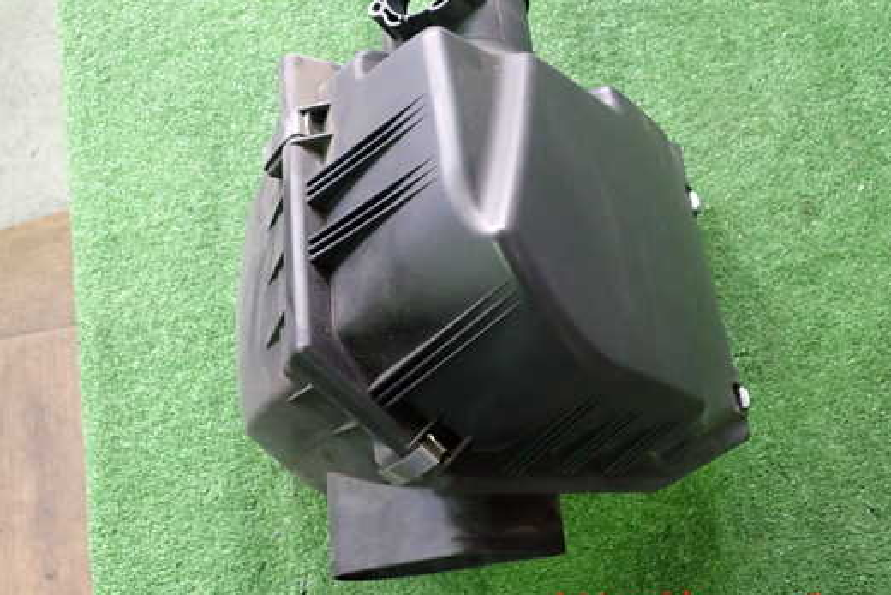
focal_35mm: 36
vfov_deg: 36.8
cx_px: 430
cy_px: 245
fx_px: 891
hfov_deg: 53.1
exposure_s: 1/30
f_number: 2.3
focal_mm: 5.4
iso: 640
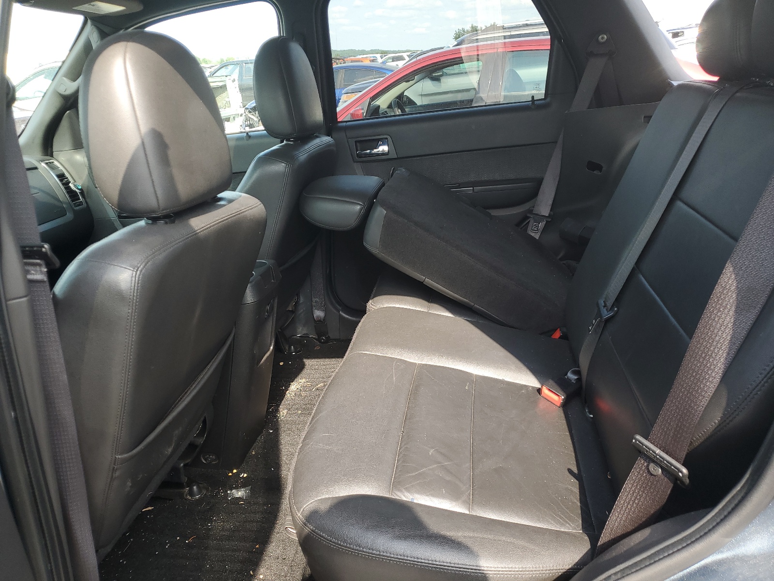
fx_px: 581
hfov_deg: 67.3
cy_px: 290
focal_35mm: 26
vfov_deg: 53.1
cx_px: 387
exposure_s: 1/238
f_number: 1.5
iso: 50
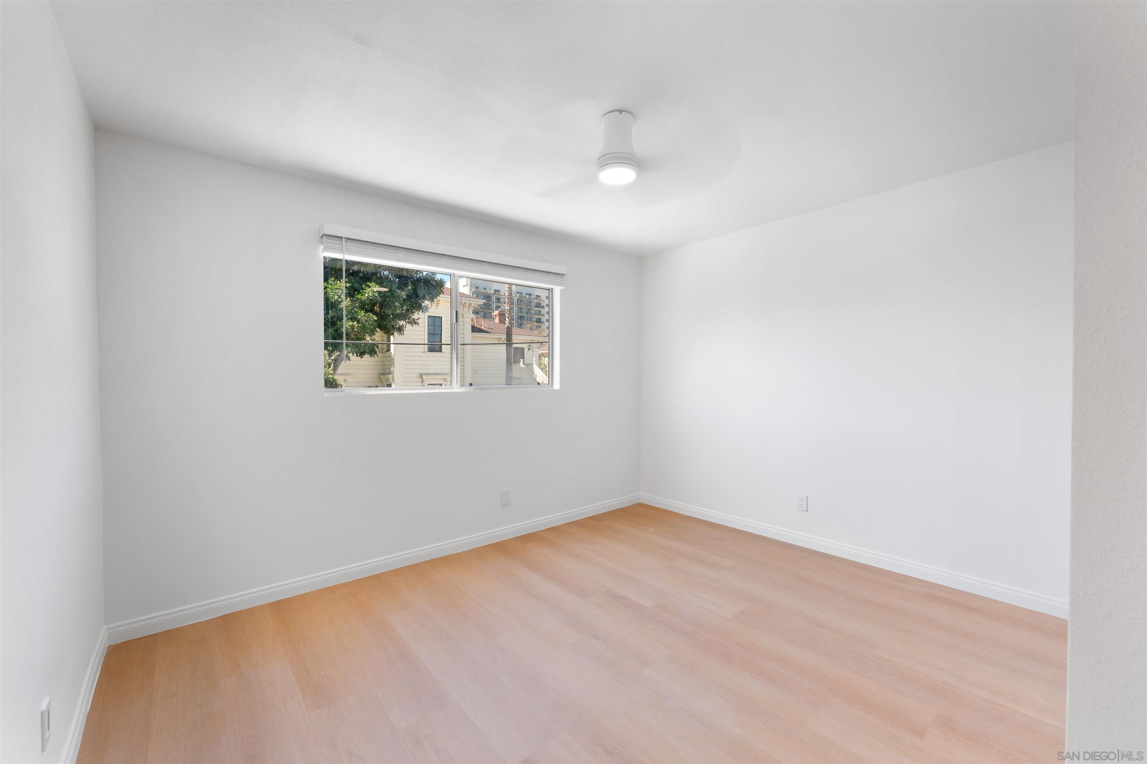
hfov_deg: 104.3
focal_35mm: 14
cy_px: 382
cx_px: 574
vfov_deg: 81.2
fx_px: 446
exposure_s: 1/6
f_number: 10
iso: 640
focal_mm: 14
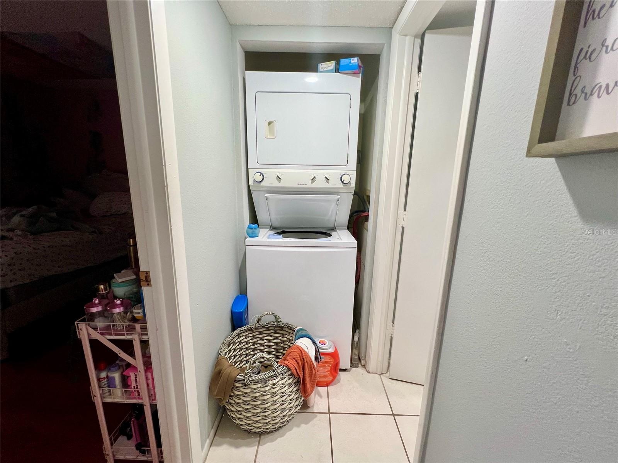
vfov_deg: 89.9
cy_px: 232
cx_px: 309
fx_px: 232
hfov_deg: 106.2
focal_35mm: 13
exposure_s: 1/60
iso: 125
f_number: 1.8
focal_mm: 1.57
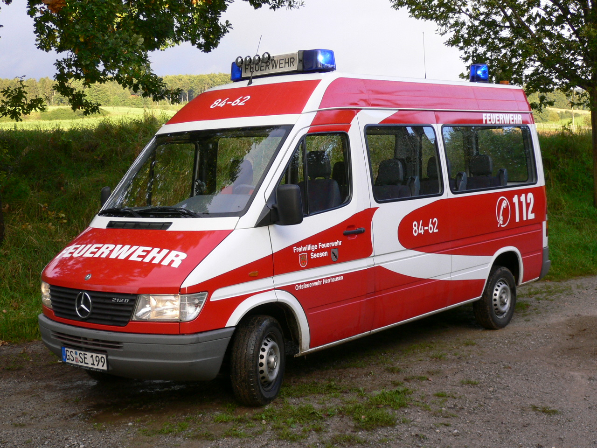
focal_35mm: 51
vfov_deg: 28.6
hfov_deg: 37.5
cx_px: 298
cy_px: 224
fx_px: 880
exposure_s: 1/125
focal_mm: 8.5
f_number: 3.4
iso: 80
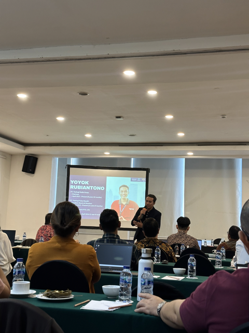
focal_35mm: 48
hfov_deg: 30.3
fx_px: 460
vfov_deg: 39.7
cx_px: 124
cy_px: 166
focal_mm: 6.86
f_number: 1.78
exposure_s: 1/50
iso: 125
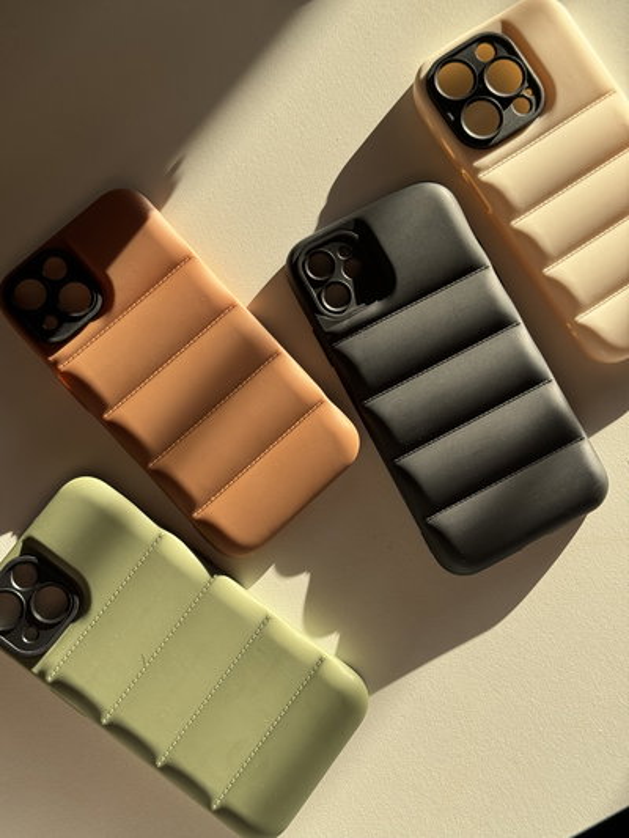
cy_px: 419
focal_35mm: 48
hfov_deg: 30.3
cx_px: 314
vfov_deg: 39.6
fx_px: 1162
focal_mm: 6.76
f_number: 1.78
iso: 64
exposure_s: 1/865
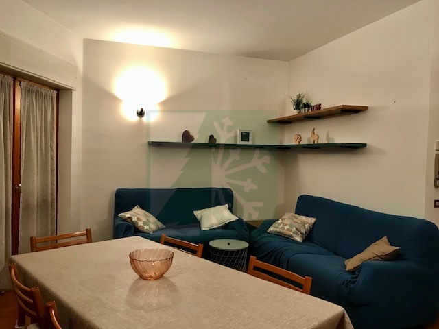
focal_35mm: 28
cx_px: 220
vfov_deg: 49.7
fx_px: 355
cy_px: 164
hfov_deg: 63.4
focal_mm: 3.99
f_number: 1.8
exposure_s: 1/17
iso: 50
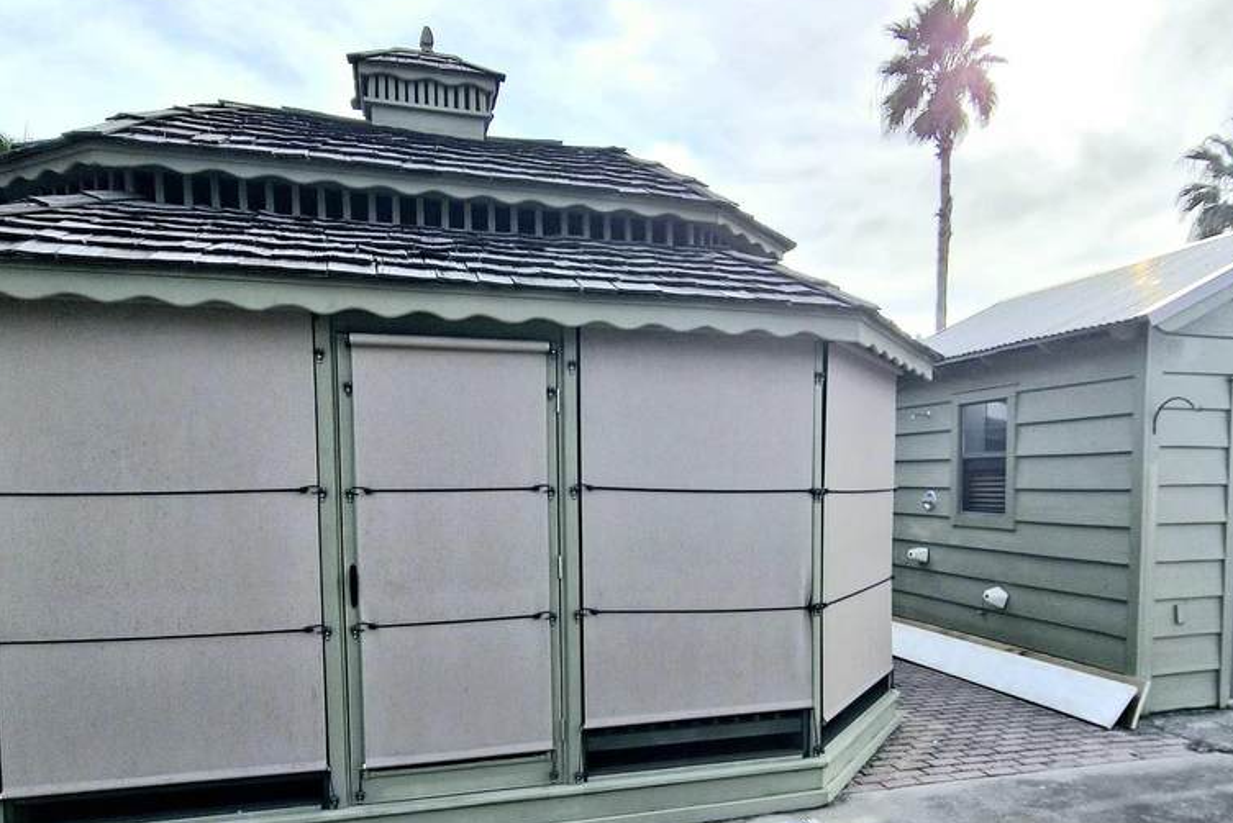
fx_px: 788
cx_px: 680
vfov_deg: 54.0
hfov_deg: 75.8
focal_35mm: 23
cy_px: 552
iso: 50
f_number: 2.2
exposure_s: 1/2000
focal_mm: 2.2
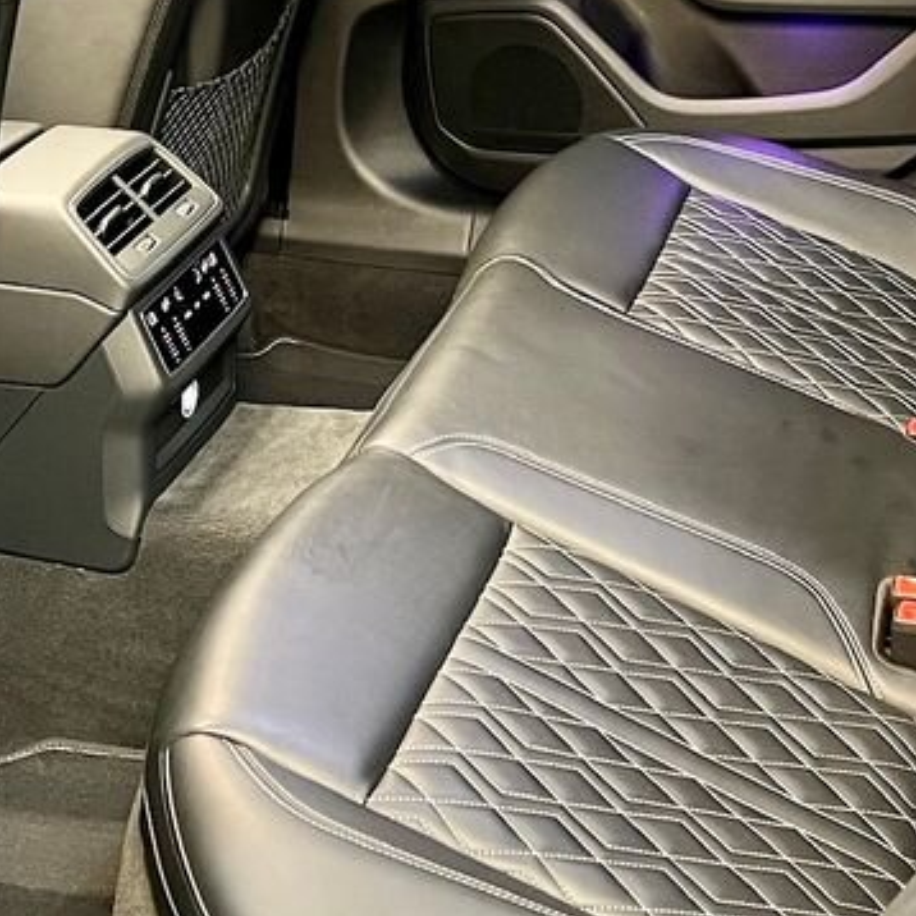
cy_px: 297
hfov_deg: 22.4
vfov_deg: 22.4
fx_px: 2305
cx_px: 374
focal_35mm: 77
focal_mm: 5.7
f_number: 1.5
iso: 500
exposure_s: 1/49
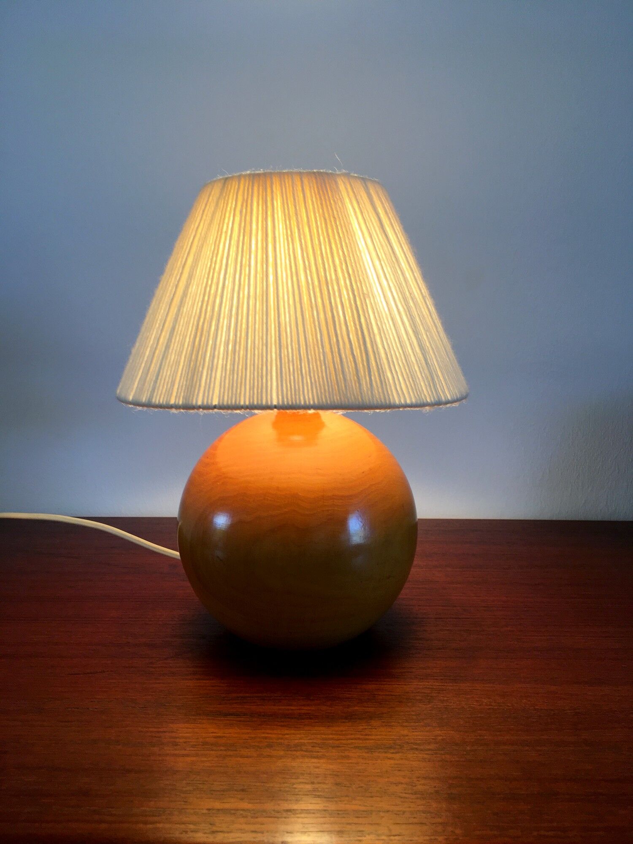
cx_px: 316
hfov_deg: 48.2
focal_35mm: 29
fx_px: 707
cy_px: 422
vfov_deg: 61.7
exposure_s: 1/50
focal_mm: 4.15
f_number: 2.2
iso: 32
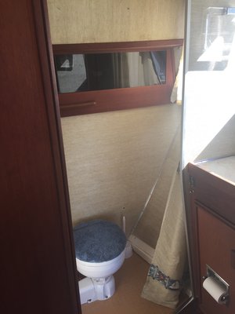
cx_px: 118
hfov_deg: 48.2
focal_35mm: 29
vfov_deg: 61.7
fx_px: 262
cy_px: 157
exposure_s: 1/60
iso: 32
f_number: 2.2
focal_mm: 4.15
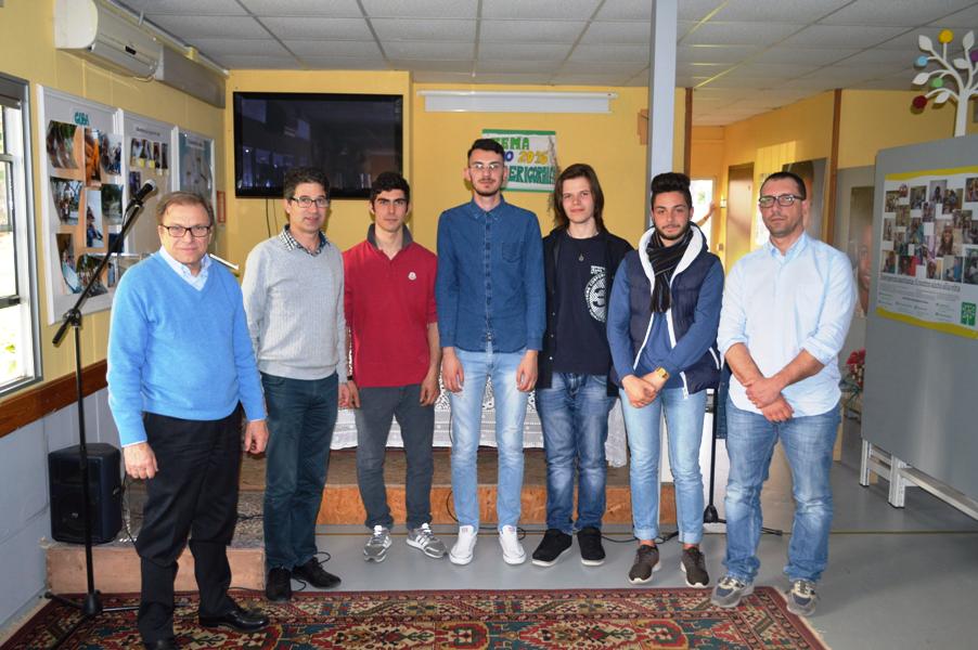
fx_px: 814
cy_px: 325
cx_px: 489
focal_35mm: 30
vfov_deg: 43.5
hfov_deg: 62.0
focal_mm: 20
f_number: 3.8
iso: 720
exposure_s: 1/60
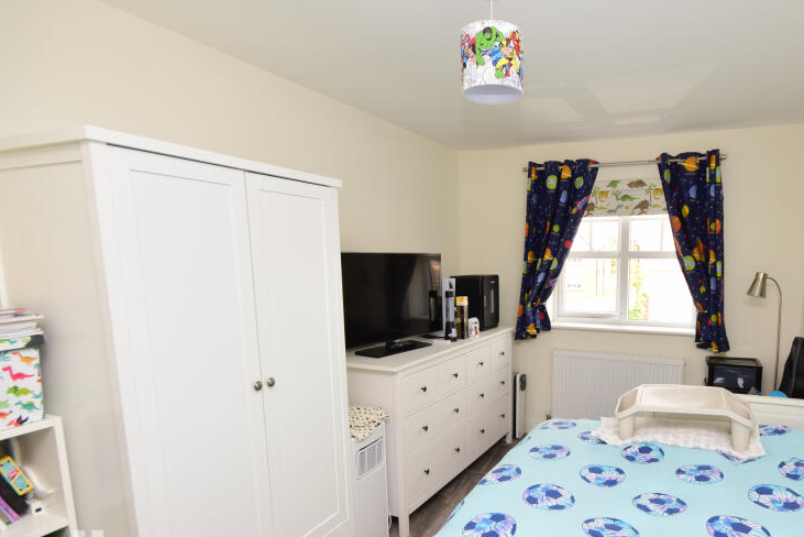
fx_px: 469
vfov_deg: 58.7
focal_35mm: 21
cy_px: 337
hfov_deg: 79.3
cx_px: 515
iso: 320
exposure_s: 1/60
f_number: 10
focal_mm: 10
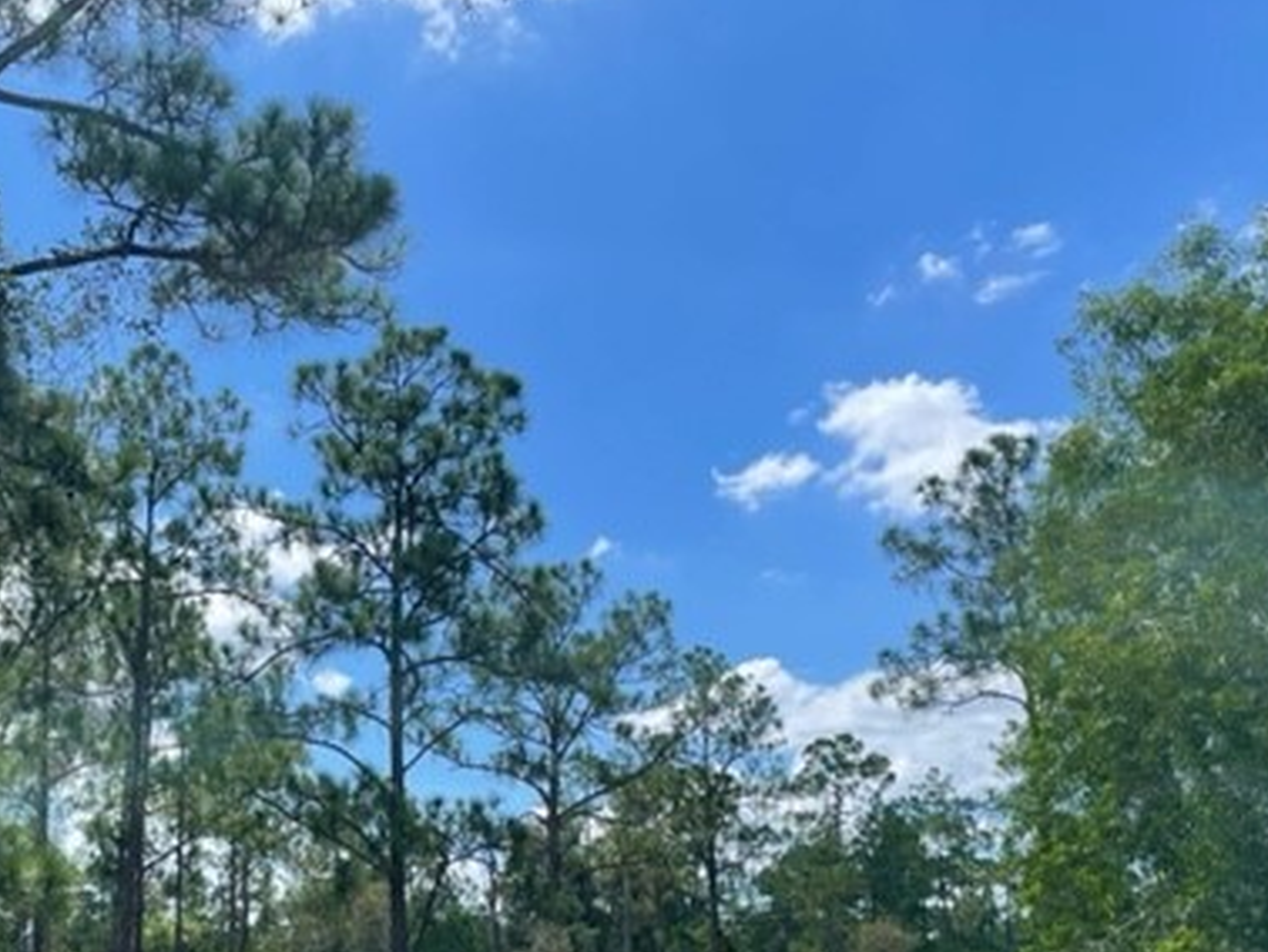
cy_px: 761
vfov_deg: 32.0
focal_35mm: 44
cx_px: 352
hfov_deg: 41.9
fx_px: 1613
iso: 50
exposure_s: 1/4464
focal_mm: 4.2
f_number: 1.6
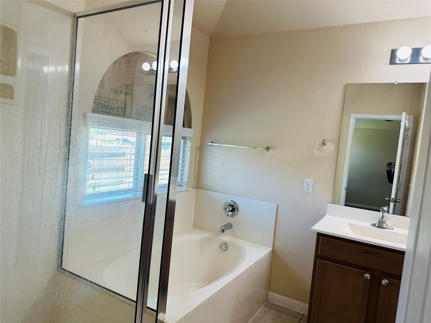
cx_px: 216
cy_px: 162
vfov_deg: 56.8
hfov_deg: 71.6
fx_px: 299
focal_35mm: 24
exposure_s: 1/128
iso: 100
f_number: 1.78
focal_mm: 6.86
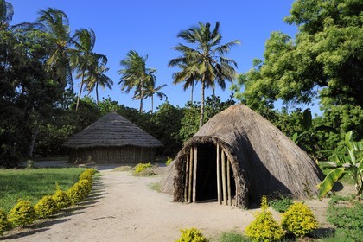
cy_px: 121
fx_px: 323
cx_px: 182
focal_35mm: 32
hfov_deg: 58.7
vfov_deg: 41.1
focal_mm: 32
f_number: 10
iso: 200
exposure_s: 1/160
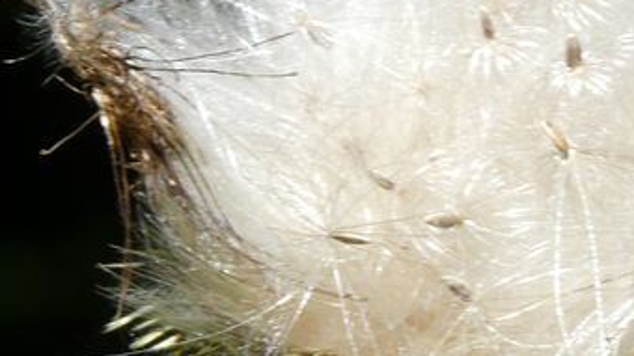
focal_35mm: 881
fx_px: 14806
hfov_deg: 2.4
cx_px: 882
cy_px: 134
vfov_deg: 1.4
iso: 125
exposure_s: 1/320
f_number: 5.6
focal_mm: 45.2
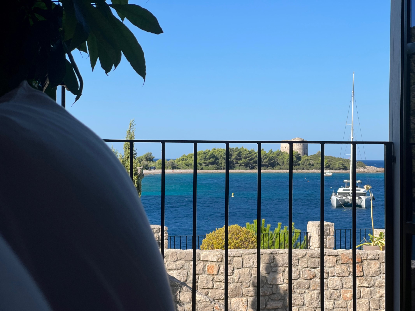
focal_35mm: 77
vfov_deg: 19.1
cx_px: 208
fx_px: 923
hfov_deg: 25.3
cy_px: 156
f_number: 2.8
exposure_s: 1/758
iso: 32
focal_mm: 9
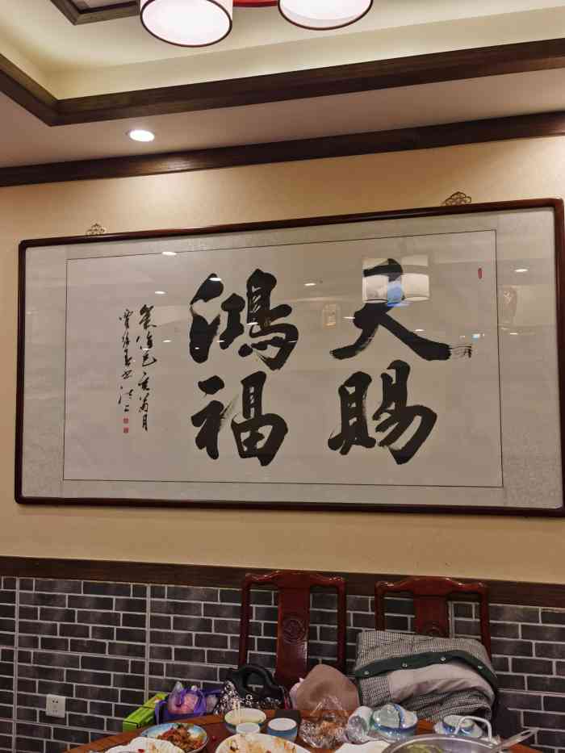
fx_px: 696
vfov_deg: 56.8
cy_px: 376
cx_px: 282
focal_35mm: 32
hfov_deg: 44.2
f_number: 1.6
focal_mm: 5.56
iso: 50
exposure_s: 1/100
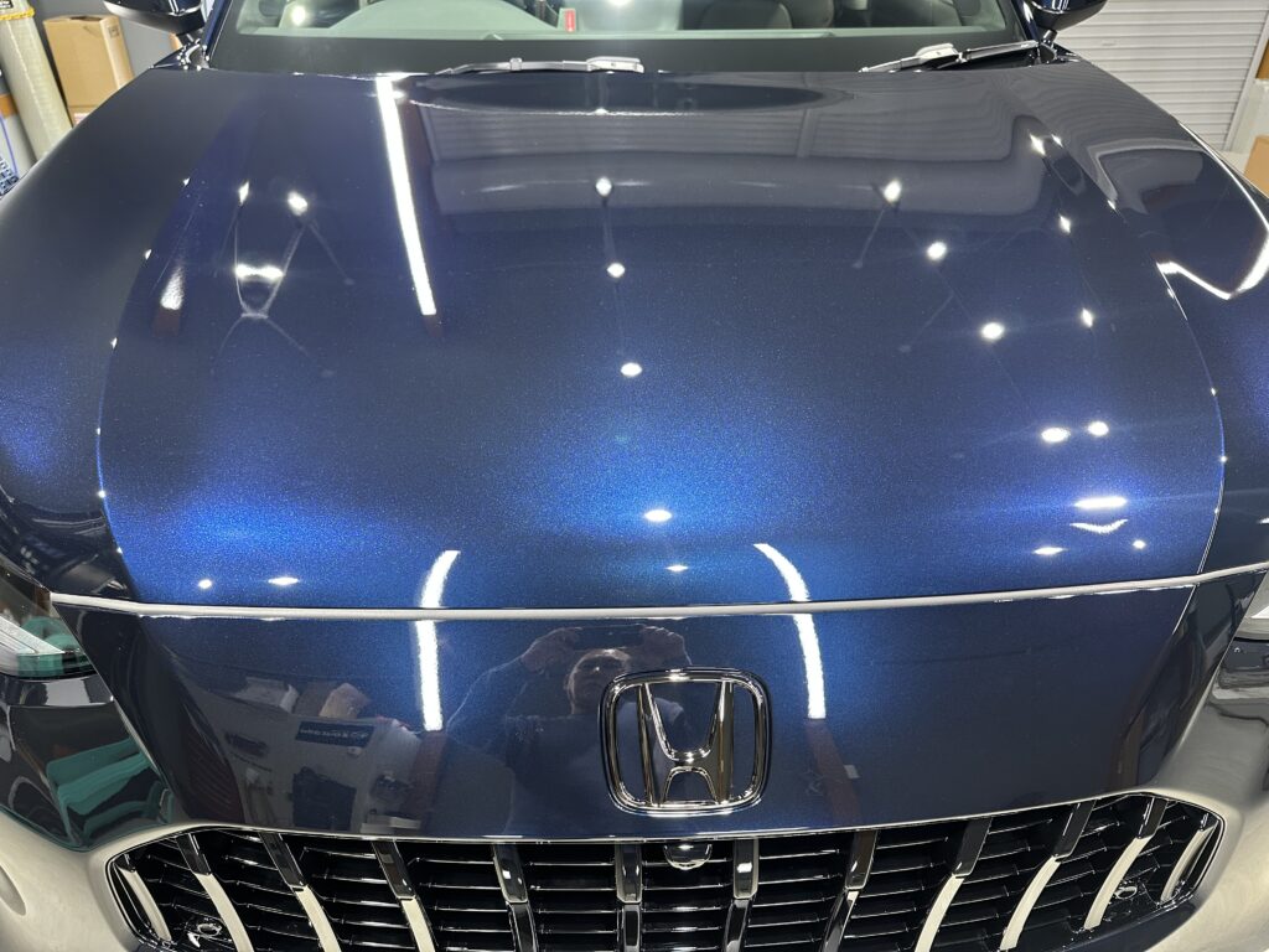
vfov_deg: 56.8
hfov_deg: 71.6
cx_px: 634
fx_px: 880
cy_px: 476
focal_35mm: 24
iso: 200
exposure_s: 1/60
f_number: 1.78
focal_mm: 6.86
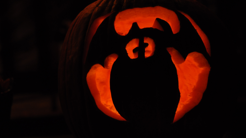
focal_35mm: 129
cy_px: 63
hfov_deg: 16.6
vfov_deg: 9.4
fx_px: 841
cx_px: 123
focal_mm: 82
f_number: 5
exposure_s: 1/4
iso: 800
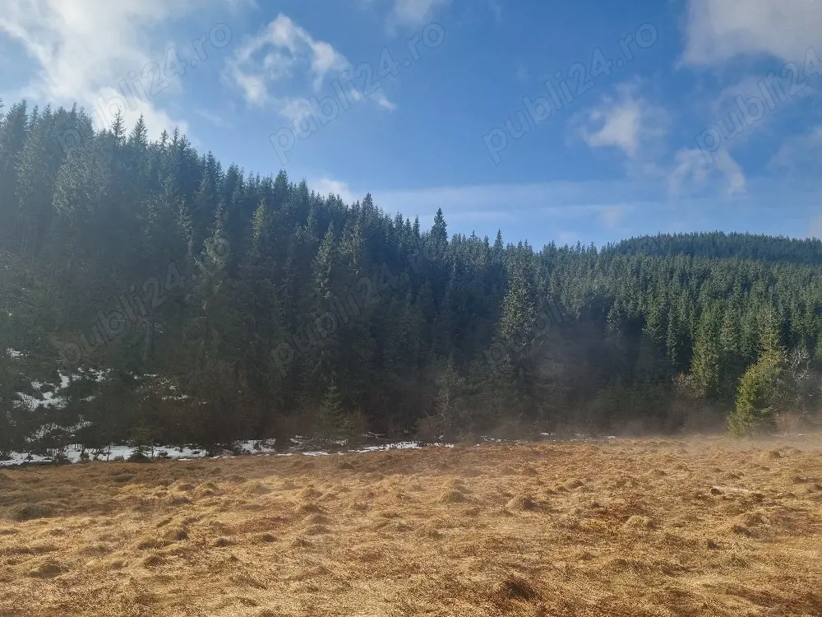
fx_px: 617
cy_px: 308
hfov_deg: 67.3
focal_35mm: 26
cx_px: 411
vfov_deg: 53.1
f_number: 1.8
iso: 50
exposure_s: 1/2500
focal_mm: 5.4
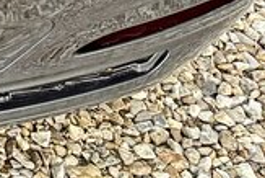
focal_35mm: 196
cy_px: -245
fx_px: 1444
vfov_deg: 6.7
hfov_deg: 8.6
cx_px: -545
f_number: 1.78
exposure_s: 1/60
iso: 320
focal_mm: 6.76
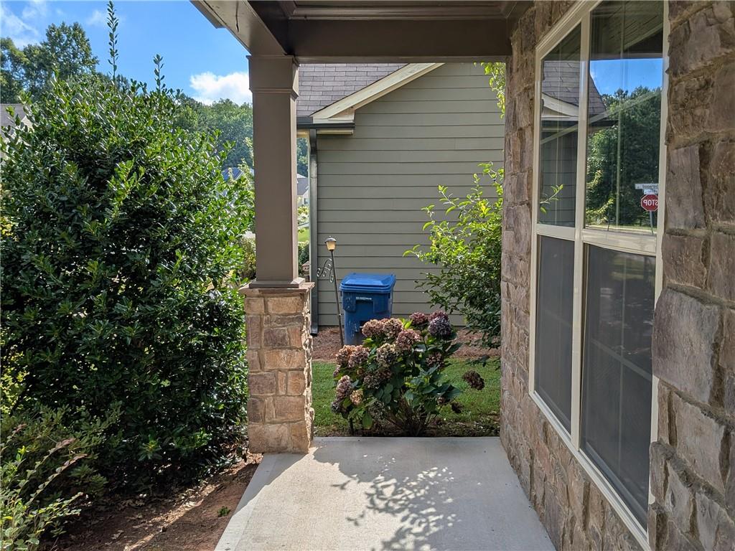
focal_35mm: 24
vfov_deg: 56.8
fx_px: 510
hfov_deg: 71.6
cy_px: 276
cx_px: 368
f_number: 1.7
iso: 37
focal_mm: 4.53
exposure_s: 1/2058
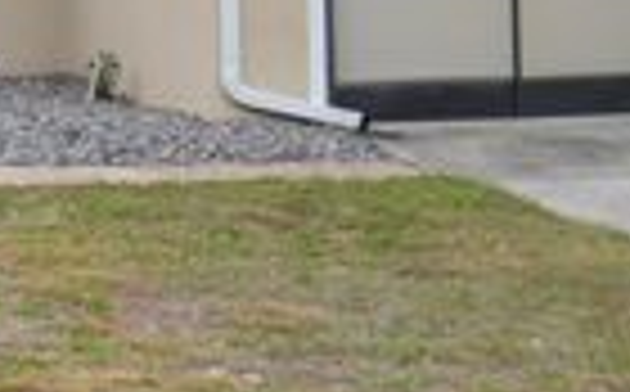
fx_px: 2434
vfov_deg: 9.1
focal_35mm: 142
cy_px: -32
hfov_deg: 13.5
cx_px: -441
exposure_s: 1/160
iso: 100
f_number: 6.3
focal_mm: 26
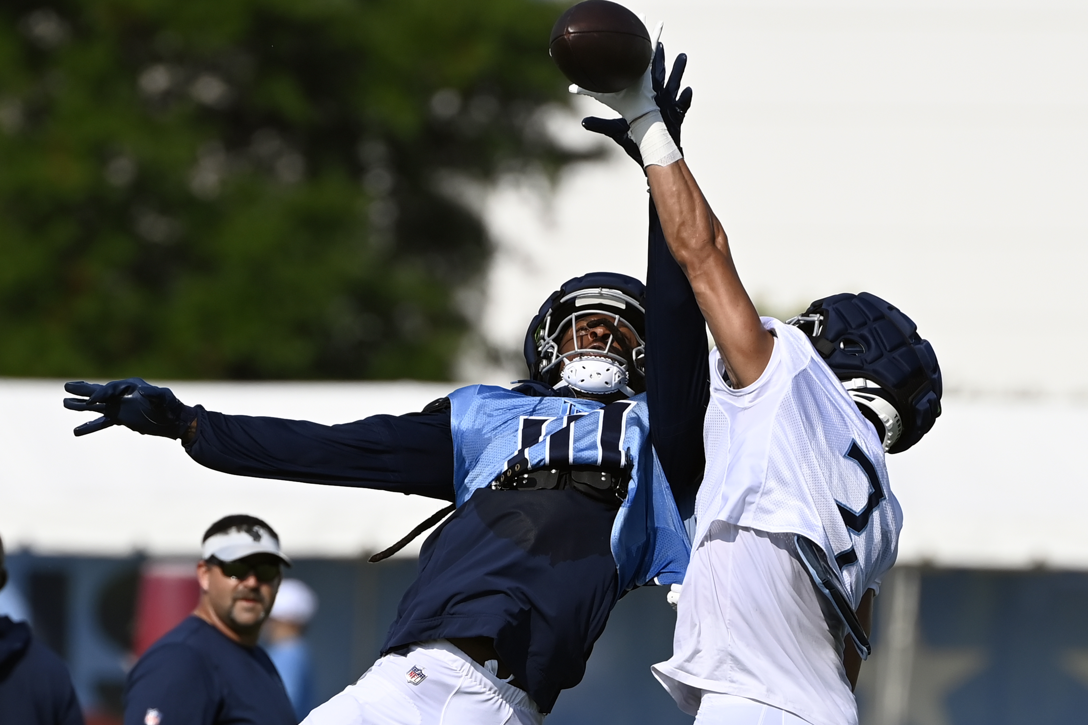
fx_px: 12088
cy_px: 362
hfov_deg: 5.2
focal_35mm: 400
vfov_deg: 3.4
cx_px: 544
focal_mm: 400
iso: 400
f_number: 5.6
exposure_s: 1/4000
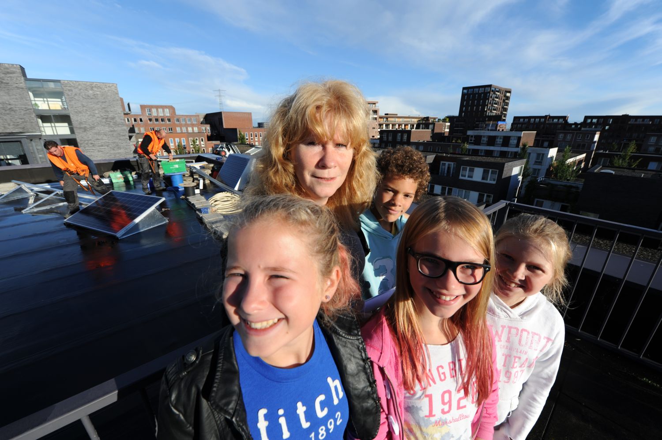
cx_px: 331
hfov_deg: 104.3
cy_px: 220
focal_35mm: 14
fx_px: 257
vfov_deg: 81.1
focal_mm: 14
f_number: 9
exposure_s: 1/400
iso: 200
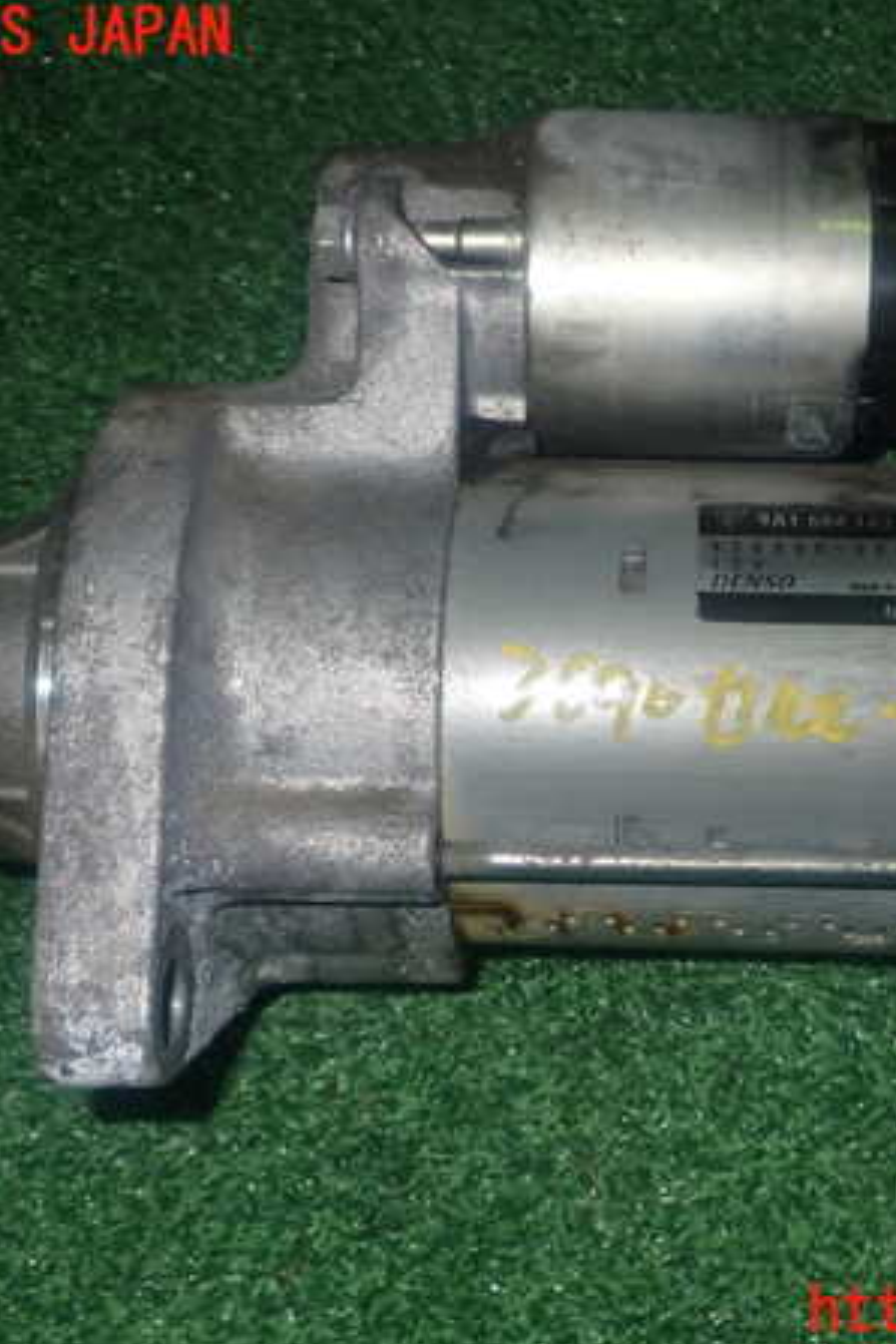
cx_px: 586
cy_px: 674
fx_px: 1979
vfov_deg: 37.5
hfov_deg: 25.4
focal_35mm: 53
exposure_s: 1/40
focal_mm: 6.83
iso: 320
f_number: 8
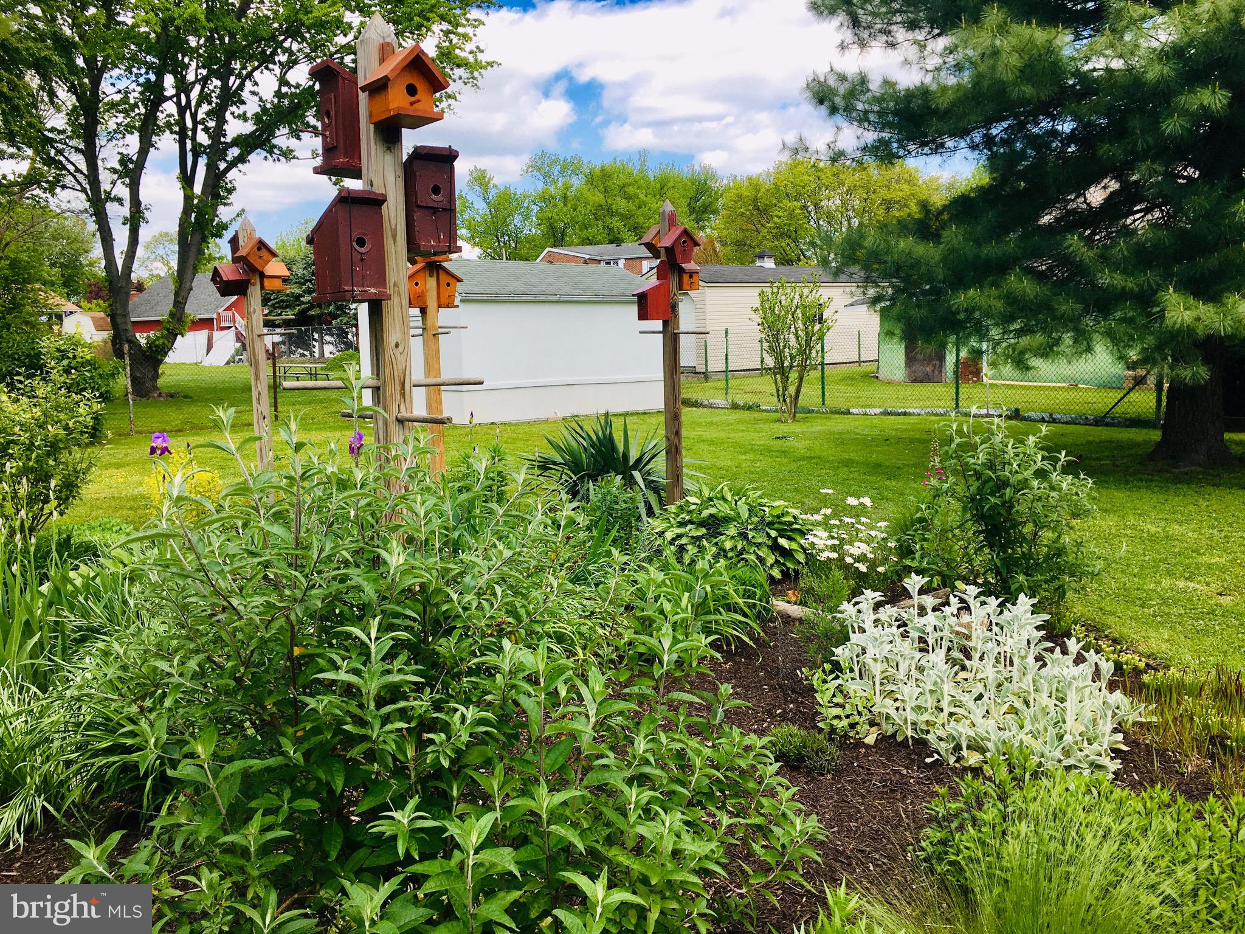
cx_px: 622
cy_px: 467
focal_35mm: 29
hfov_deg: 61.7
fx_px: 1043
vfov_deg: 48.2
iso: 25
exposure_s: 1/864
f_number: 2.2
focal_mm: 4.15
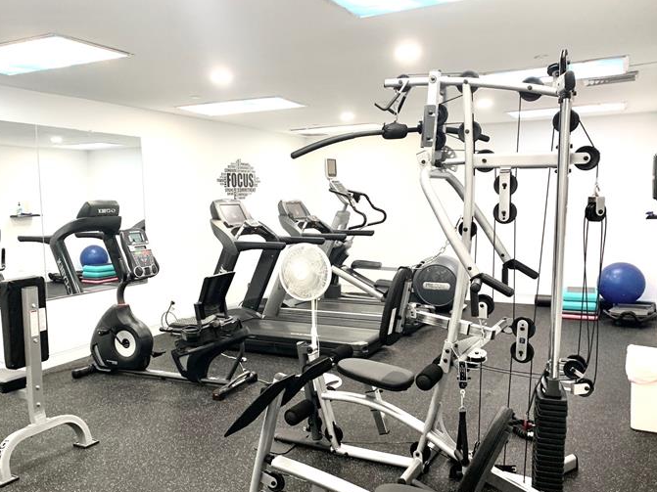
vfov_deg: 45.3
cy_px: 275
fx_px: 588
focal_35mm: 31
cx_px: 306
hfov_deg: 58.3
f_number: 1.8
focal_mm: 4.25
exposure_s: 1/60
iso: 160
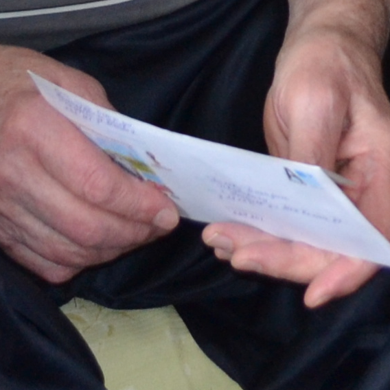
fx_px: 3161
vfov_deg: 6.7
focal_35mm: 248
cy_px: -566
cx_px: 128
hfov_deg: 7.1
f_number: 4
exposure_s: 1/60
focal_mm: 24
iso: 720
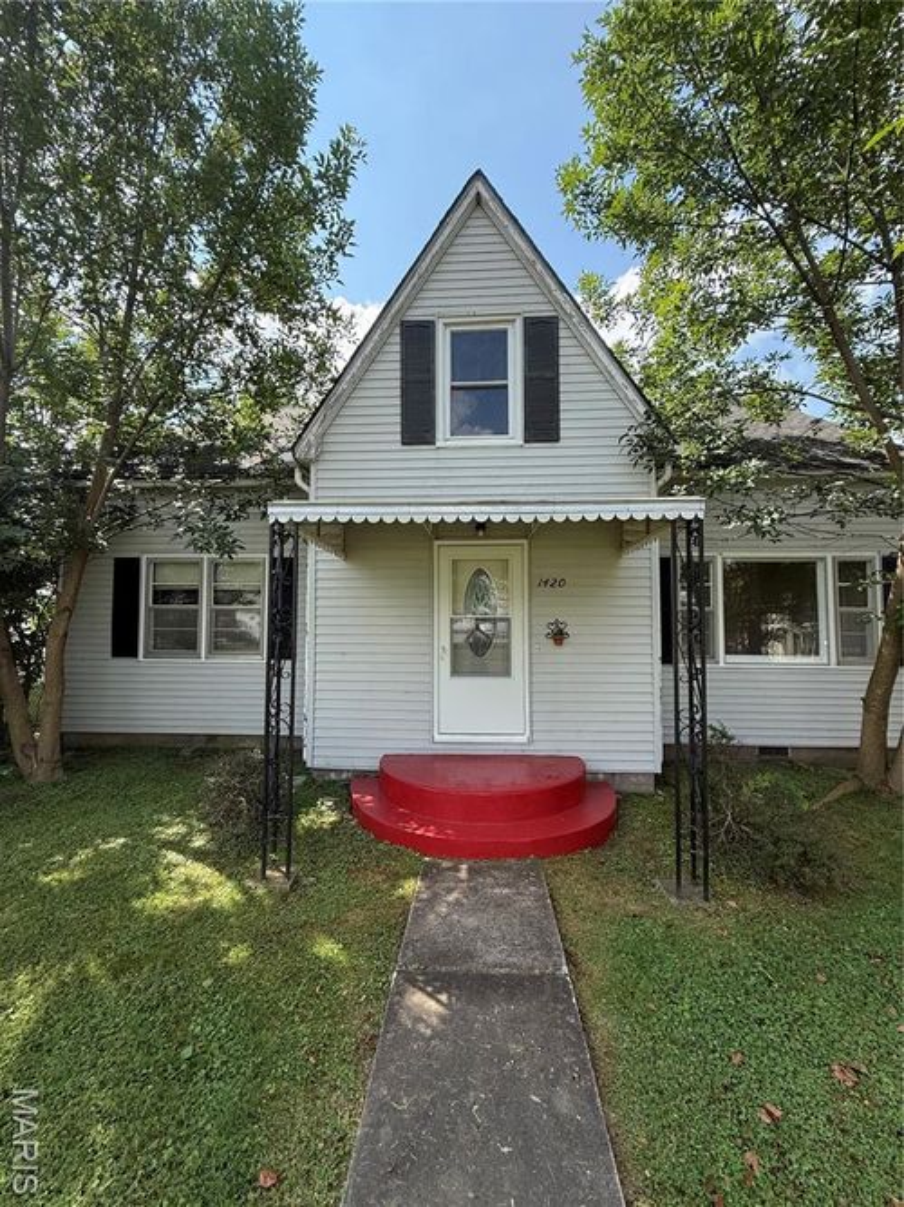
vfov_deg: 102.1
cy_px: 604
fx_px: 488
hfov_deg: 85.7
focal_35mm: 14
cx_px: 452
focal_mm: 2.22
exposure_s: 1/864
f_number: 2.2
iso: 64
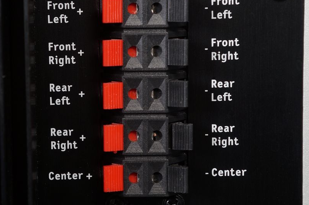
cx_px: 92
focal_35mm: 116
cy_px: 107
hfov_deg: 17.6
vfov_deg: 11.8
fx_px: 994
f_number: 6.3
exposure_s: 1/20
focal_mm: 46
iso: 200
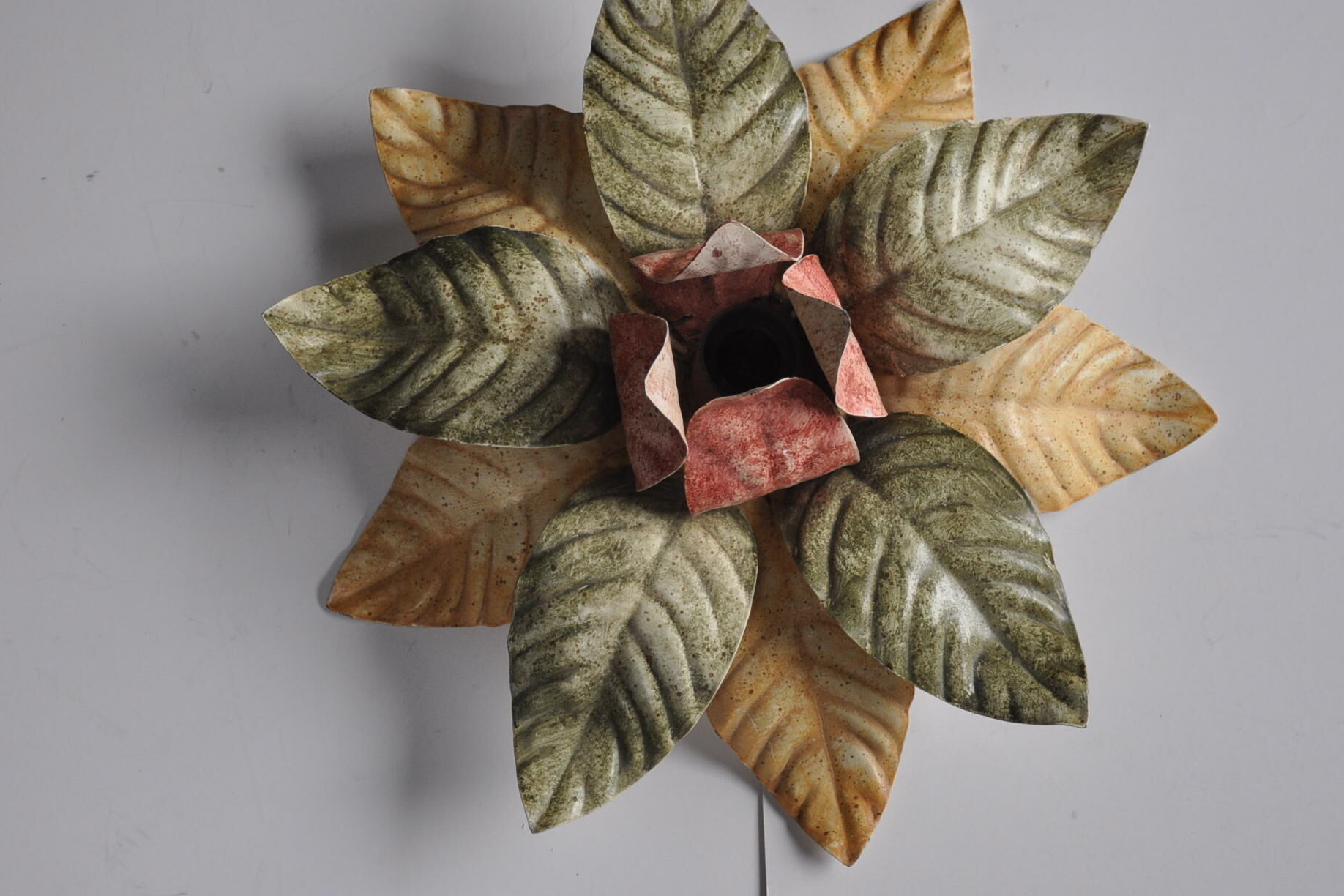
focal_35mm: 84
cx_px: 660
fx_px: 3136
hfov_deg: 24.2
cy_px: 380
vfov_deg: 16.3
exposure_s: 1/60
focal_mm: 48
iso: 500
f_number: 4.8
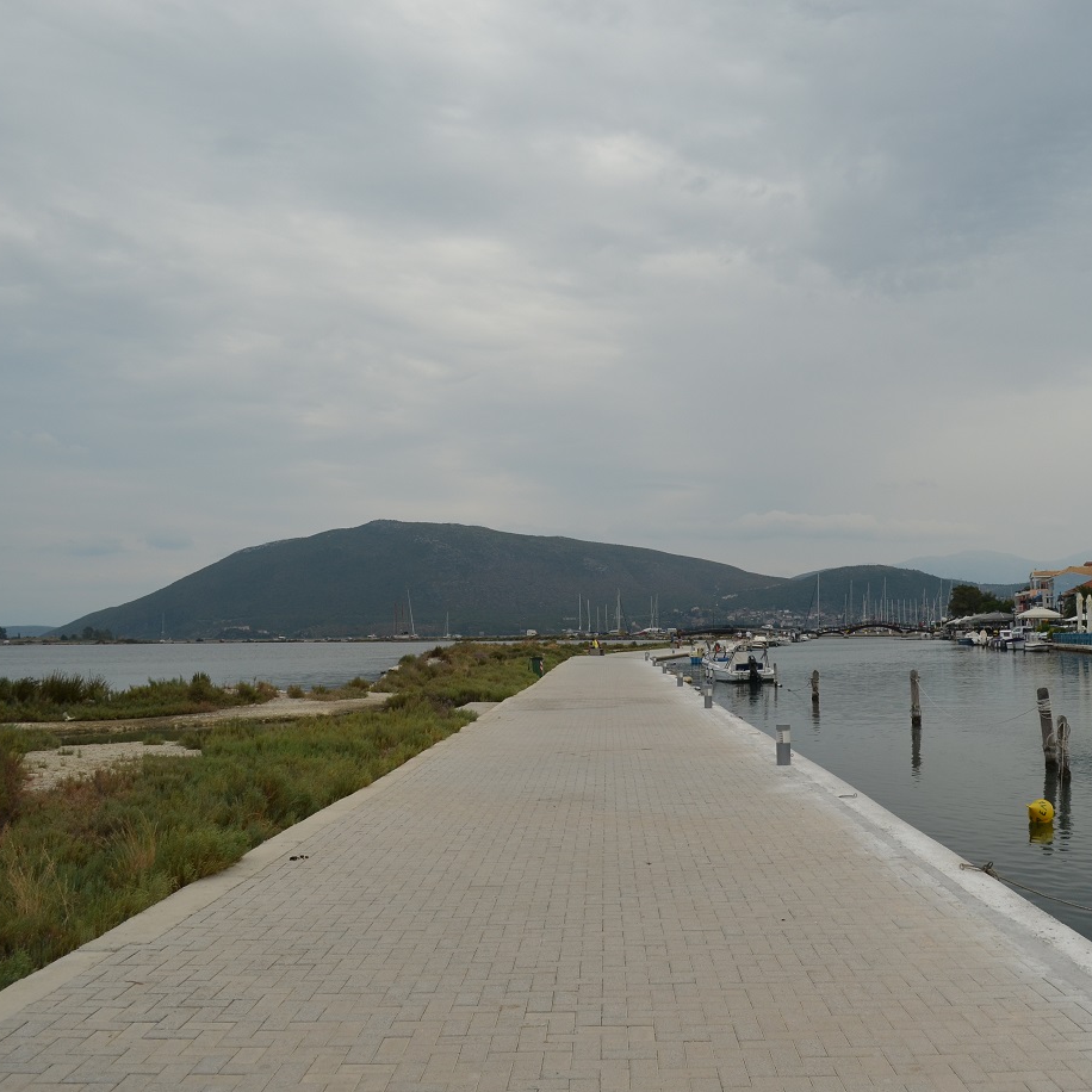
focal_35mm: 35
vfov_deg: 47.2
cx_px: 666
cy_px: 543
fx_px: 1249
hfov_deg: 46.9
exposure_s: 1/1500
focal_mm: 18
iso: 250
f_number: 4.8
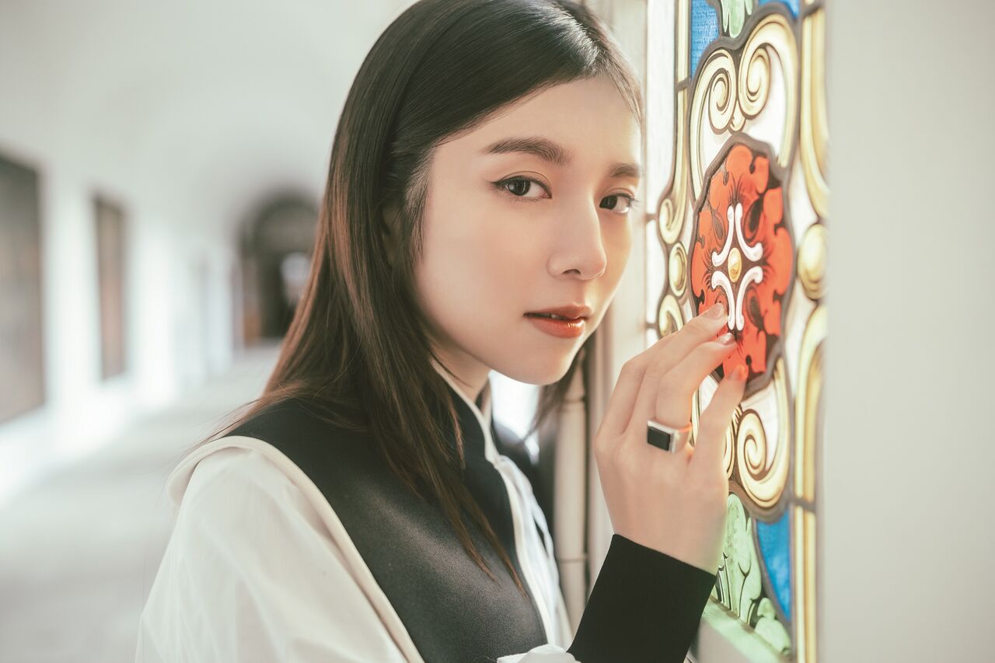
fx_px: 967
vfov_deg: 37.8
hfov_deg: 54.4
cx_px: 498
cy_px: 332
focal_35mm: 35
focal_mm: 35
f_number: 2.2
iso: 500
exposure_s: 1/250
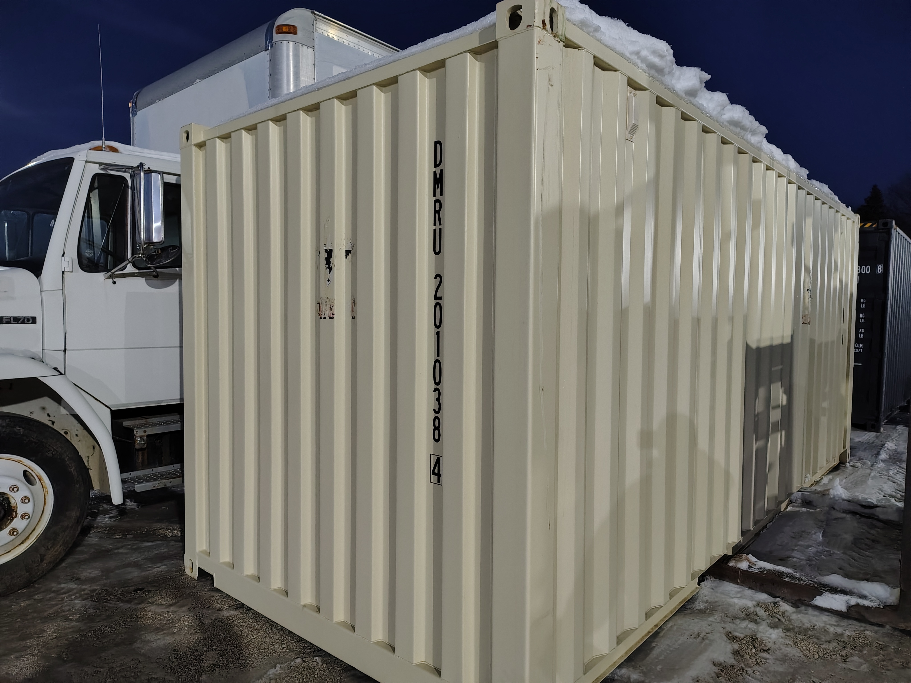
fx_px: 632
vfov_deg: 56.8
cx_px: 456
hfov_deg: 71.6
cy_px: 342
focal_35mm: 24
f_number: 1.8
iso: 1405
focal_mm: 5.56
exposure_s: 1/60
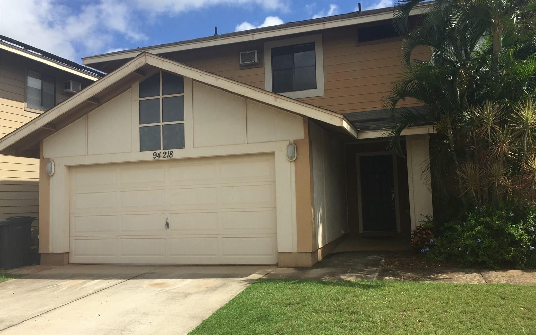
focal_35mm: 31
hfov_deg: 61.2
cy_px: 162
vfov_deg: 40.6
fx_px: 453
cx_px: 269
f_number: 2.2
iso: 32
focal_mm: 4.15
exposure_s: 1/2083
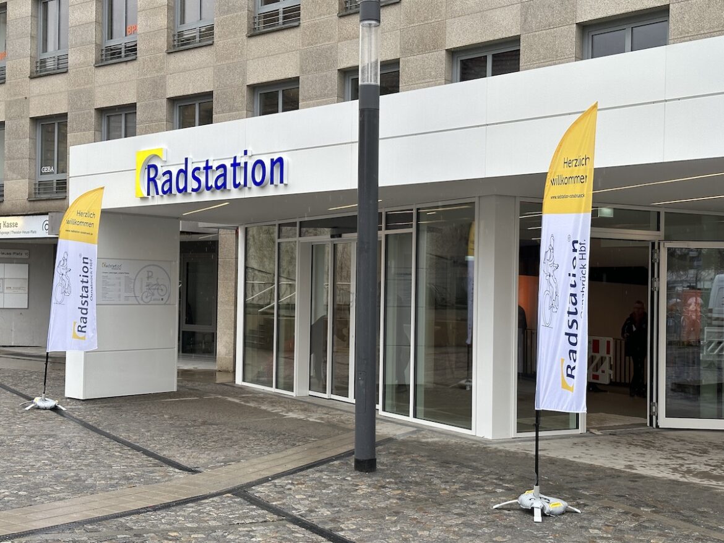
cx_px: 362
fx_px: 1004
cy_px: 272
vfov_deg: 30.3
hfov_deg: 39.6
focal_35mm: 48
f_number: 1.78
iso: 64
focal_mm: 6.86
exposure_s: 1/494
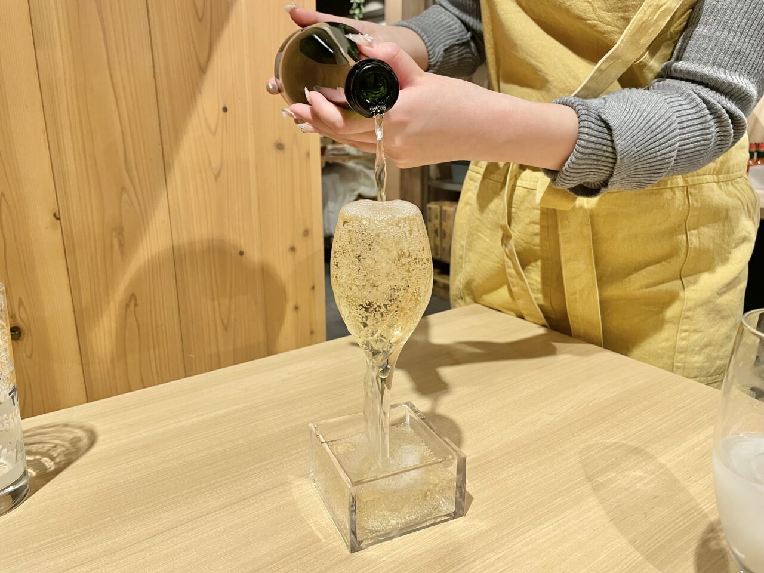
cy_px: 286
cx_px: 382
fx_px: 574
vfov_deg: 53.1
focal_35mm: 26
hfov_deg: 67.3
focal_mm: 4.2
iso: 125
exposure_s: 1/74
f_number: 1.6
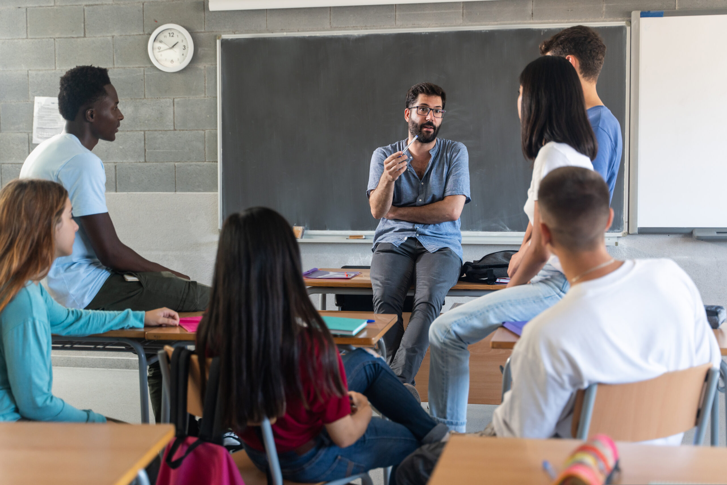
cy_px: 242
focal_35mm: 47
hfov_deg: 41.9
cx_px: 364
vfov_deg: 28.7
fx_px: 949
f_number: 2.8
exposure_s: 1/250
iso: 500
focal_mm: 47
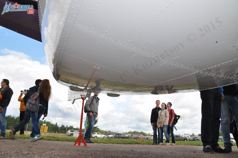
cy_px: 79
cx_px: 119
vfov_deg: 50.3
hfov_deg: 70.5
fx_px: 168
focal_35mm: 26
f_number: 8
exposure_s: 1/200
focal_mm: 17
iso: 200
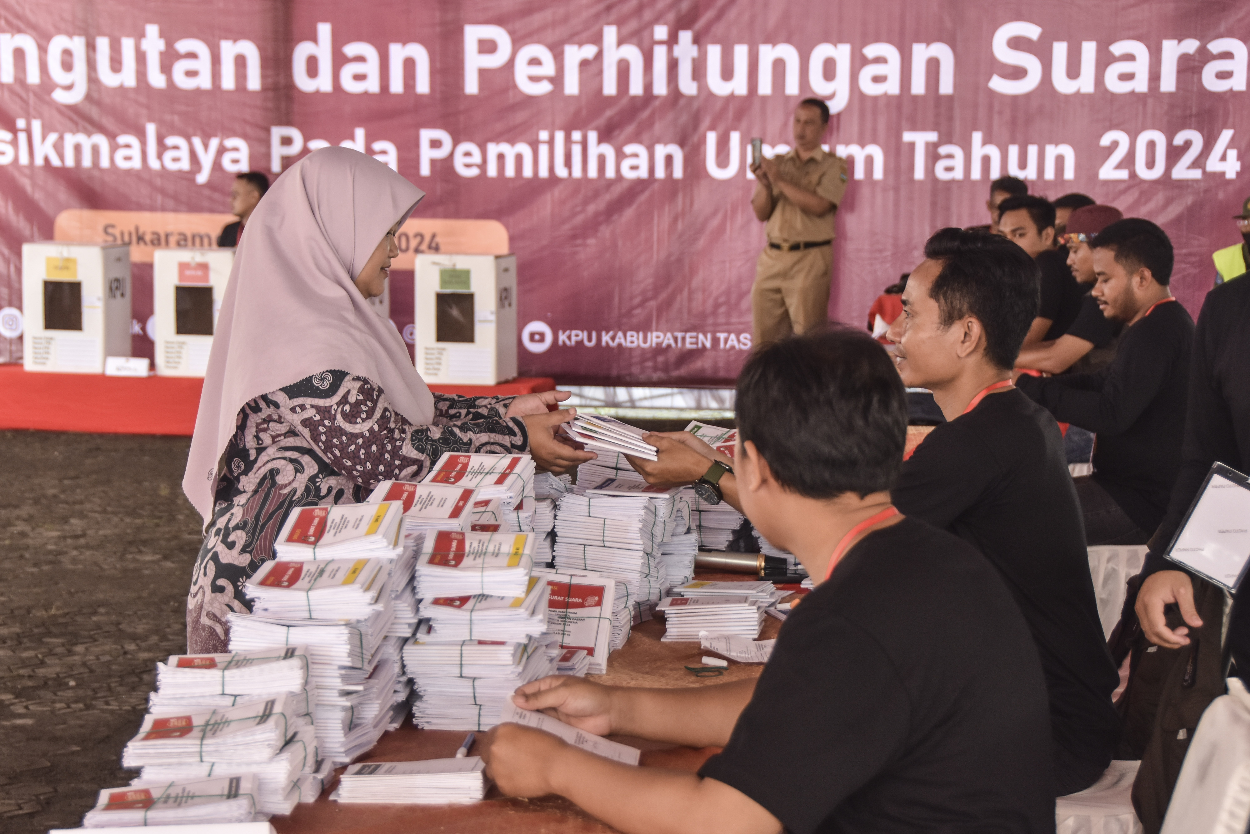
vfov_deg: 17.5
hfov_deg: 26.0
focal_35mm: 78
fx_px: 2708
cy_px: 417
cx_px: 625
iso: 640
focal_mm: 52
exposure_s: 1/250
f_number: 4.8
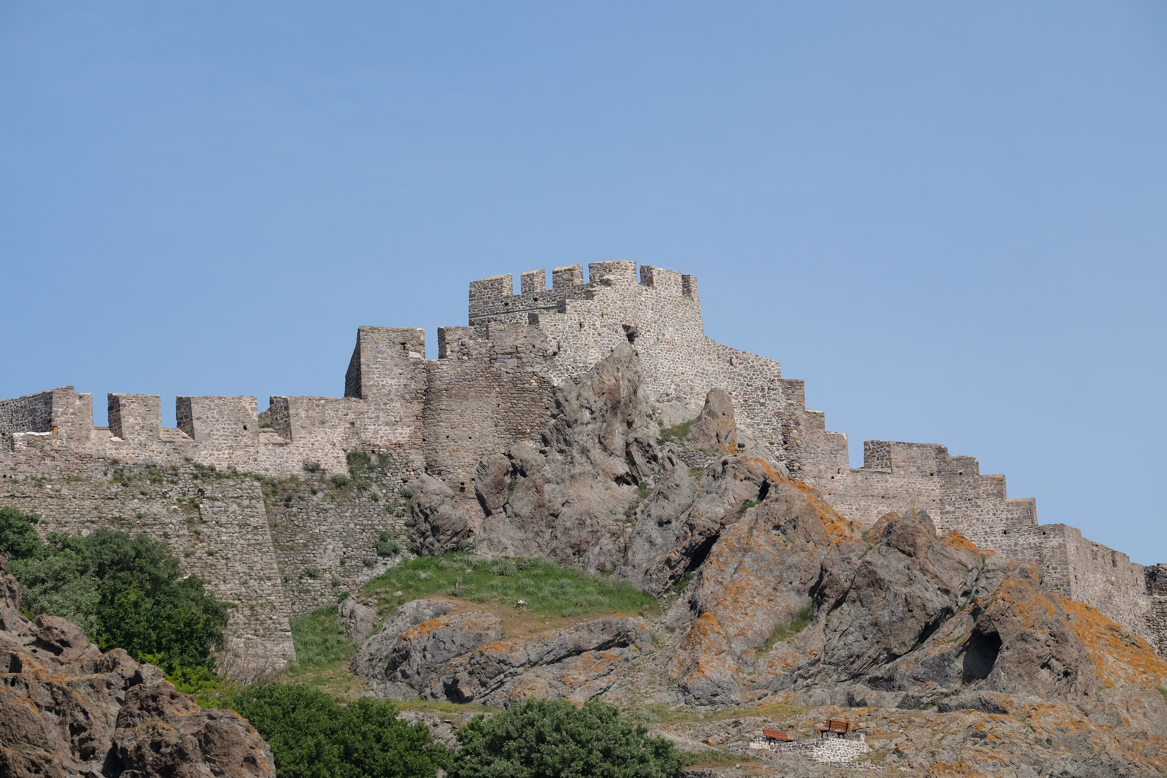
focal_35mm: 210
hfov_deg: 9.8
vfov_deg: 6.5
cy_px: 389
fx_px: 6807
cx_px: 584
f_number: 9
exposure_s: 1/400
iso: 200
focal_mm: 140
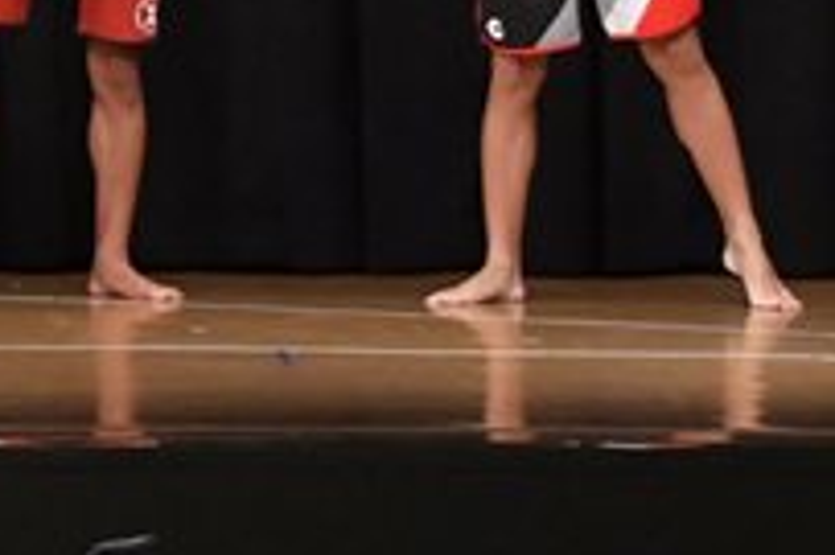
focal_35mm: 447
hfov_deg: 4.6
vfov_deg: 3.1
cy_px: -284
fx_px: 10359
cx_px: -426
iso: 6400
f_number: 5.6
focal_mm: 78
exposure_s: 1/400
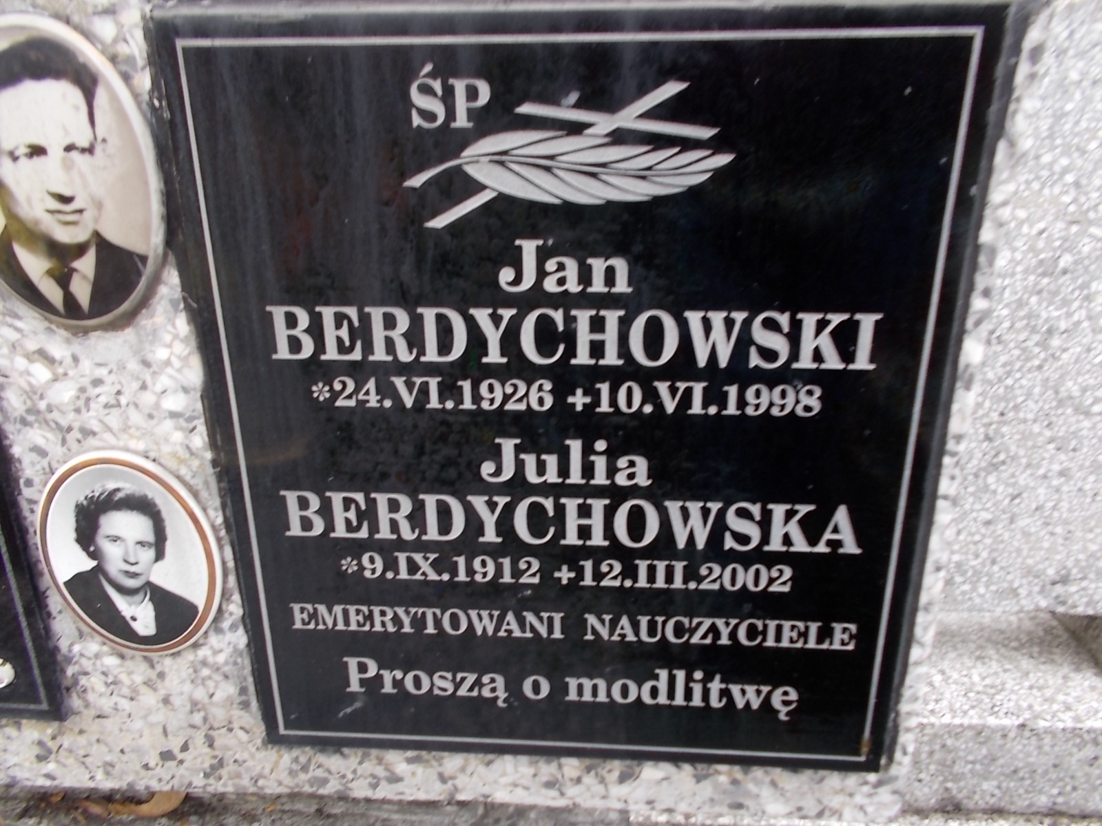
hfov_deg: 67.3
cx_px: 551
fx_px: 828
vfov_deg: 53.1
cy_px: 413
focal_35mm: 26
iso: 80
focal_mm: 4.6
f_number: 3.2
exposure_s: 1/25
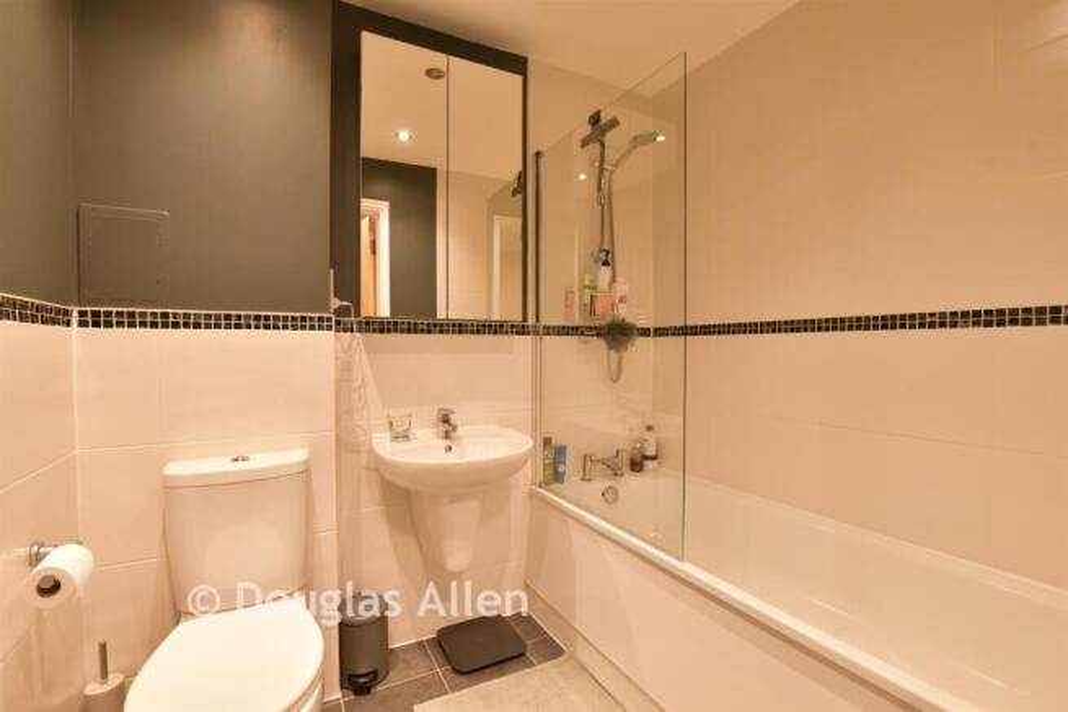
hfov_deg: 100.4
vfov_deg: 77.4
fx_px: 445
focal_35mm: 15
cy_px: 356
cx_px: 534
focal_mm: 10
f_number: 8
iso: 125
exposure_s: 1/2
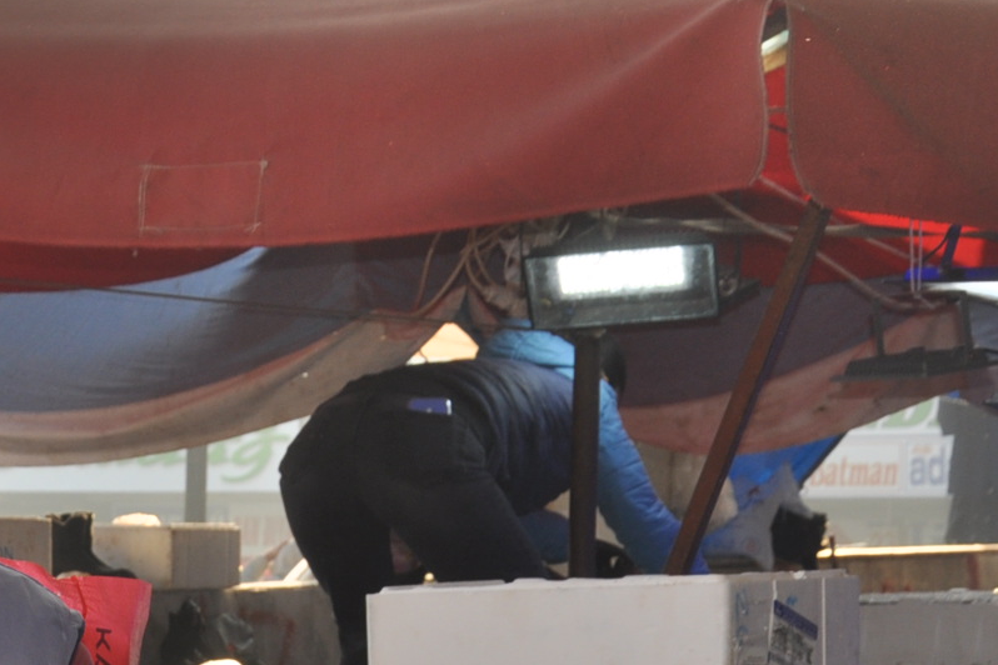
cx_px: -81
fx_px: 4463
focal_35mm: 161
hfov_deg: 12.6
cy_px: 755
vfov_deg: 8.5
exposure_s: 1/200
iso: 200
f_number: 8
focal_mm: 40
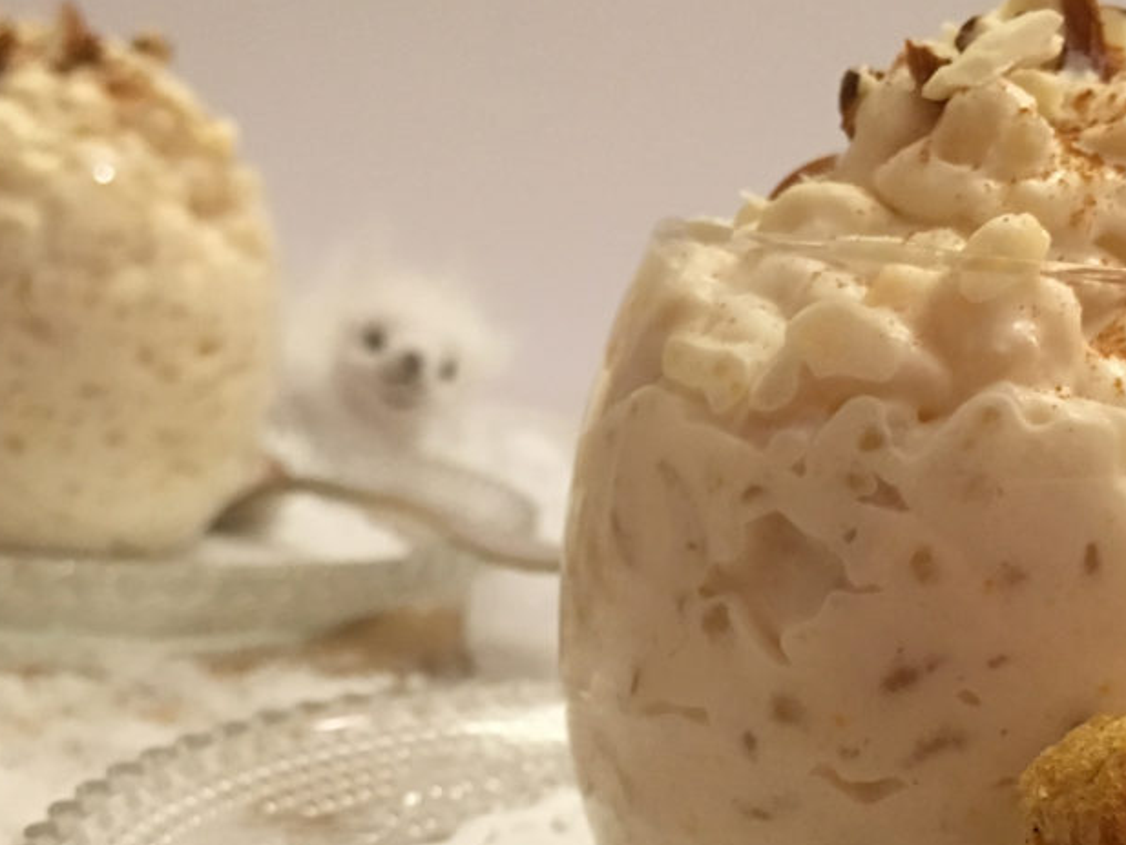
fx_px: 1789
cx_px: 648
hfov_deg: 34.9
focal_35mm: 55
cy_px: 681
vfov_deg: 26.1
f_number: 2.2
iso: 200
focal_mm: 4.15
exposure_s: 1/17
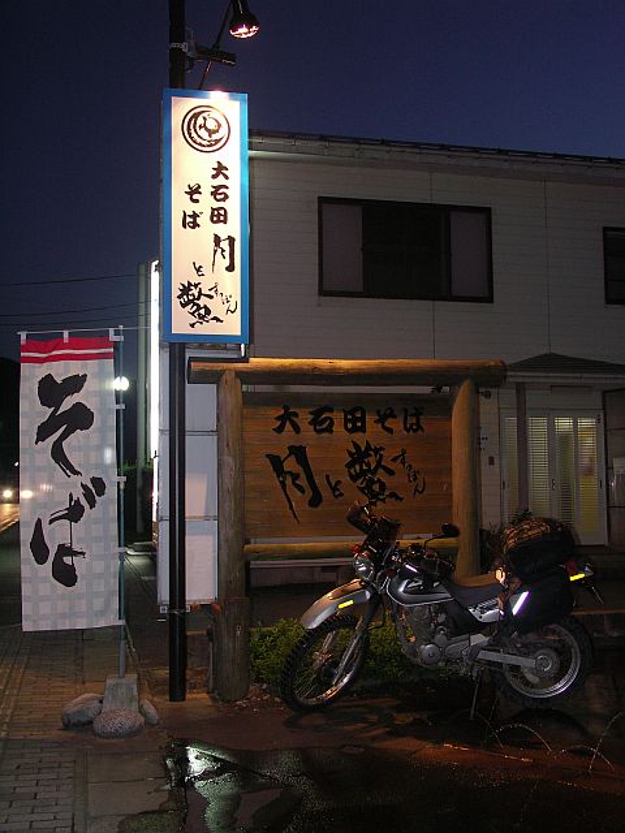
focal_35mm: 36
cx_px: 312
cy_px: 416
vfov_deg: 51.4
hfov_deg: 39.7
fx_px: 867
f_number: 2.8
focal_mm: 9.5
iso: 200
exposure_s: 1/10
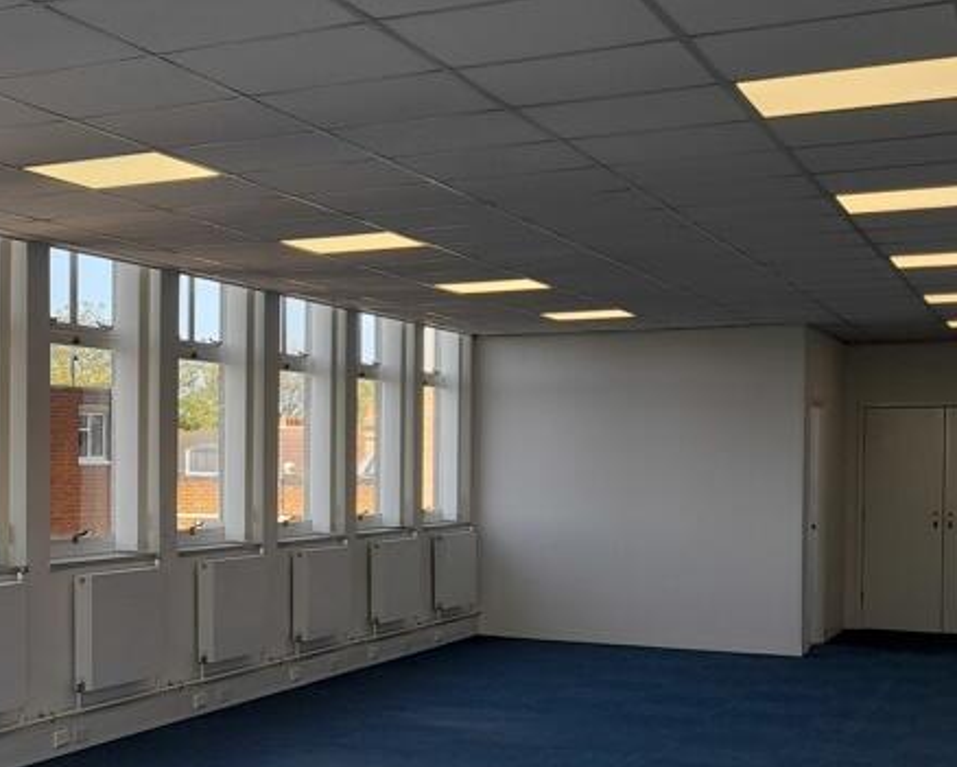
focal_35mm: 57
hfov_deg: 30.1
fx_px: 1616
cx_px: -55
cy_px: 487
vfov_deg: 26.6
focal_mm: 4.6
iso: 20
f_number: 2
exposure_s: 1/146
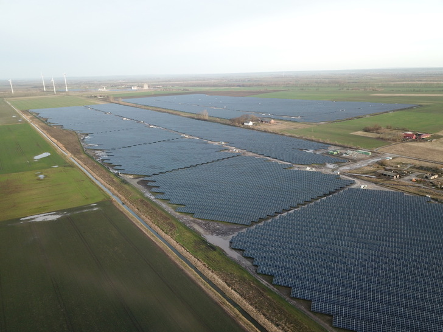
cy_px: 166
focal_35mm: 26
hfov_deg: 67.3
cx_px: 222
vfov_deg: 53.1
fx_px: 333
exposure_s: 1/125
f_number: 2.2
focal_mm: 4.73
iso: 100
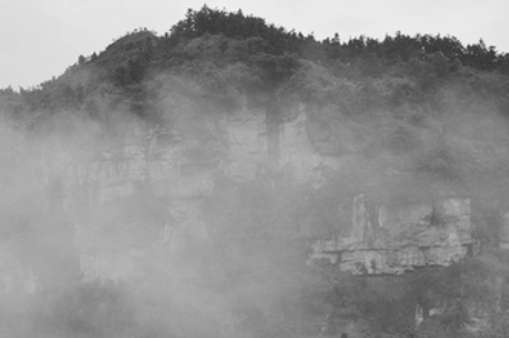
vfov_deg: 14.1
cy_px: 352
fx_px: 1341
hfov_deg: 20.5
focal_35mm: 95
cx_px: -52
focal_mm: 35
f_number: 9
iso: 1000
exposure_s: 1/125
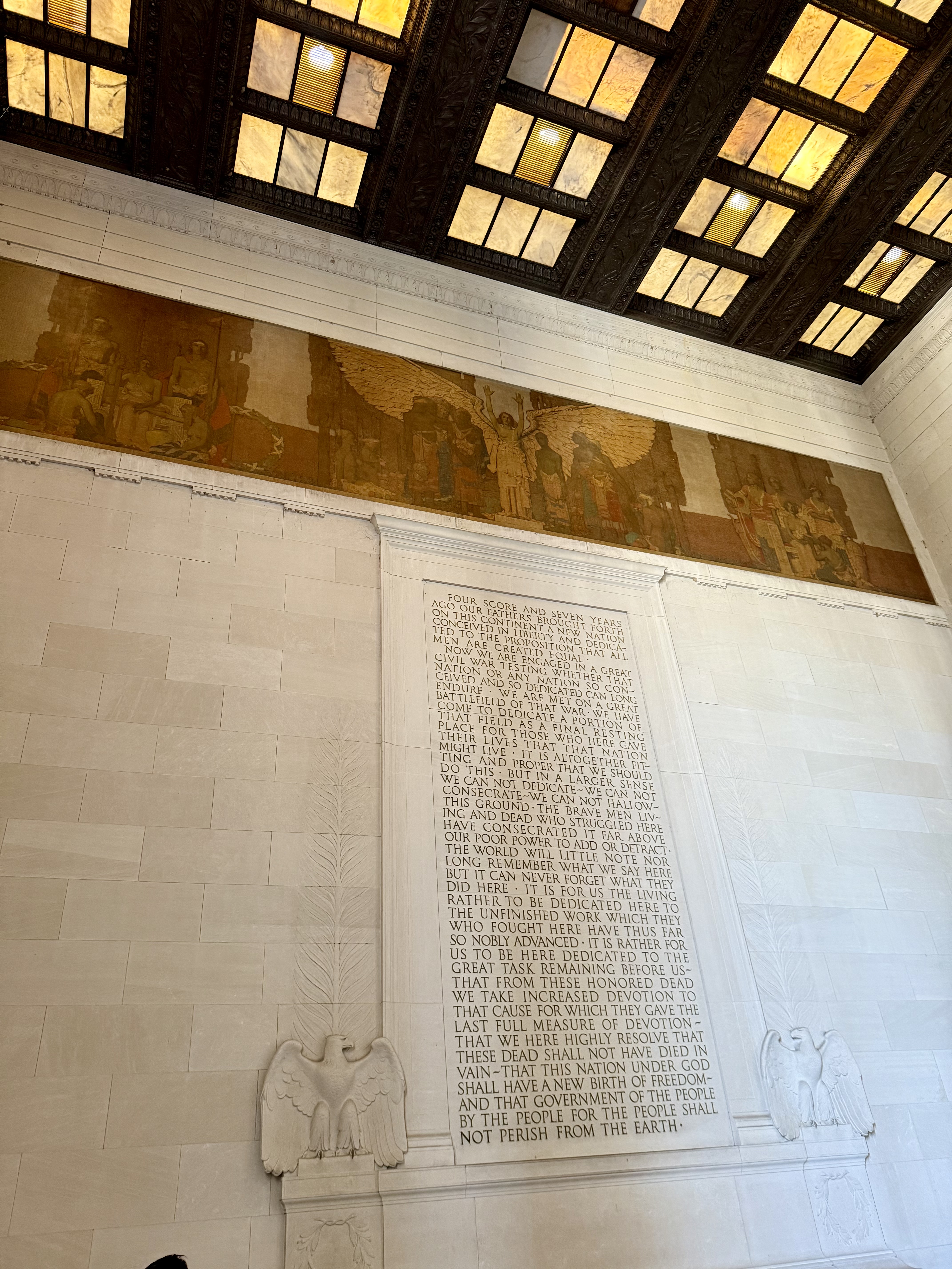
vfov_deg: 71.6
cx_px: 476
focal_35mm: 24
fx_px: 880
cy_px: 634
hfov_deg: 56.8
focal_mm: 6.76
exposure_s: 1/60
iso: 320
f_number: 1.78
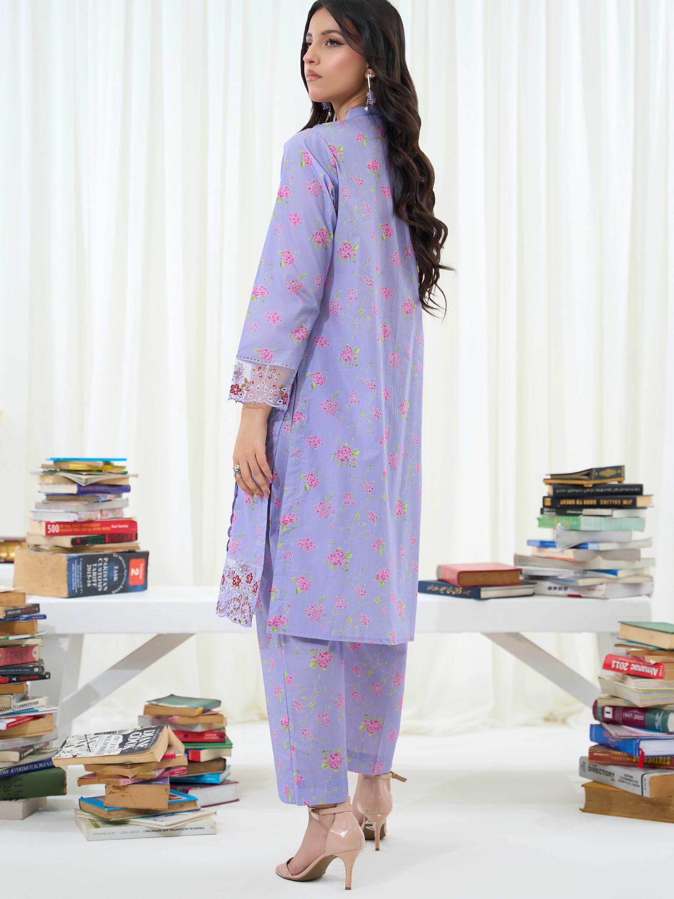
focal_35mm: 72
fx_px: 1882
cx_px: 335
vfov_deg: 26.8
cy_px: 394
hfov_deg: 20.3
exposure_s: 1/125
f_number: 3.2
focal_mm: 60.4
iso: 125
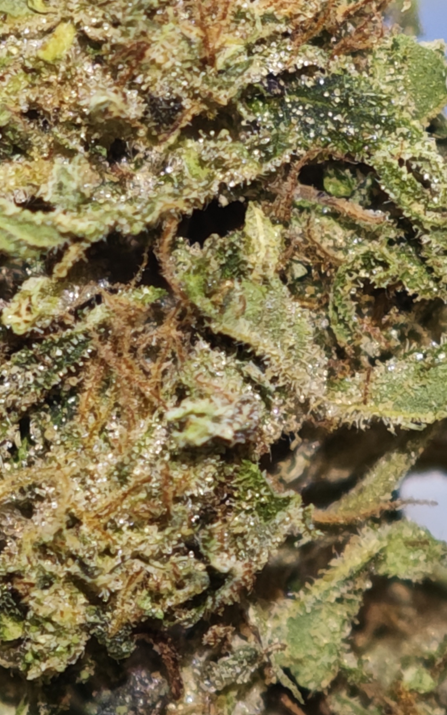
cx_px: 36
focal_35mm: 343
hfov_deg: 3.8
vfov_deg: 6.1
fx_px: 6683
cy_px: 48
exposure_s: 1/100
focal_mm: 11.5
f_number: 1.8
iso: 100
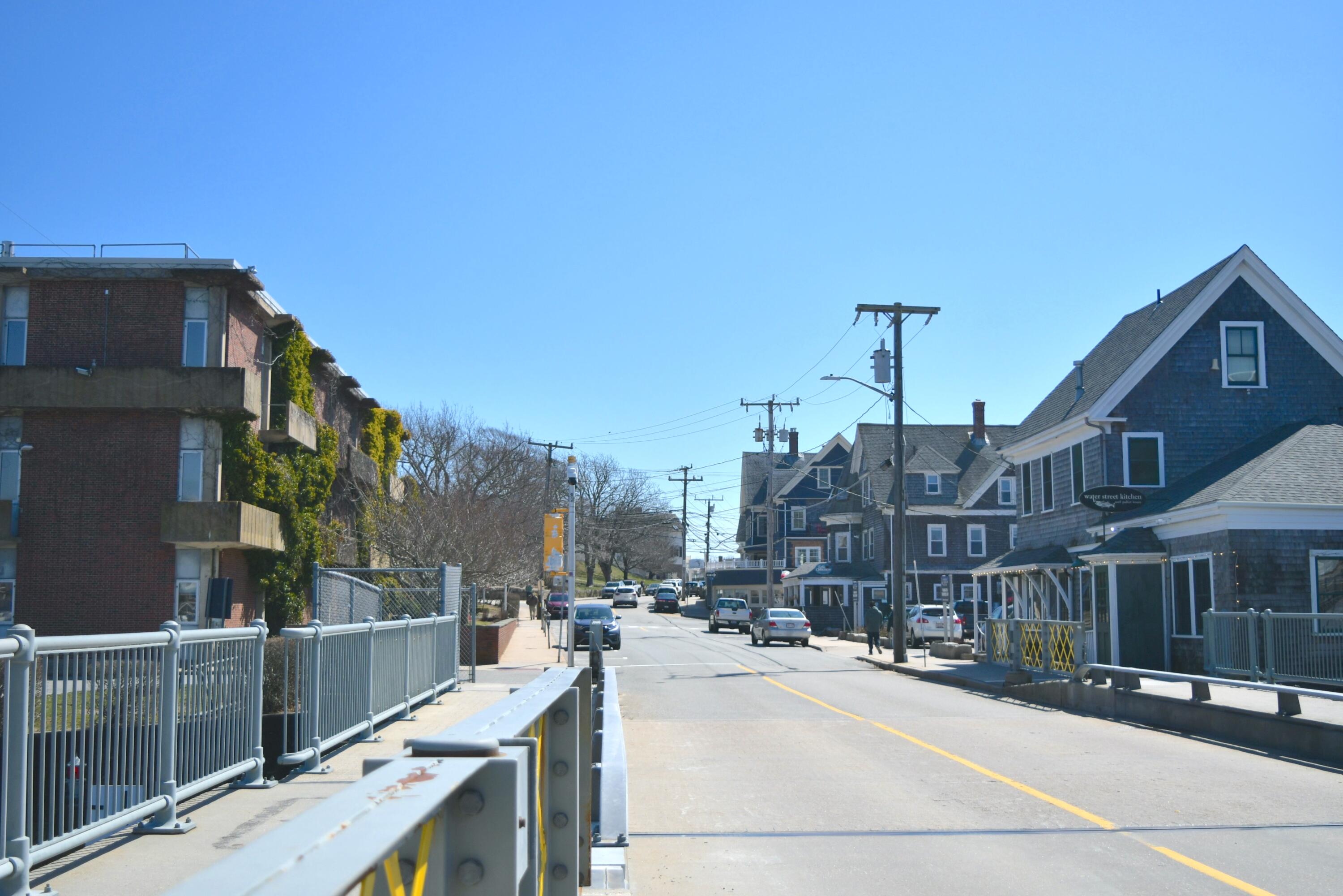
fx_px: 1455
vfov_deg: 34.2
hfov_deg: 49.6
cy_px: 448
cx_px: 672
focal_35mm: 39
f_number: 4
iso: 100
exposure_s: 1/3200
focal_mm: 26
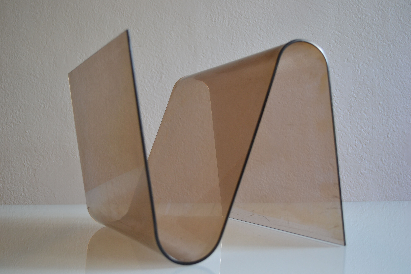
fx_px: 479
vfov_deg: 31.9
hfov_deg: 46.4
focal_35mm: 42
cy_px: 137
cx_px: 206
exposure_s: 1/25
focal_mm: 28
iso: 400
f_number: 4.5
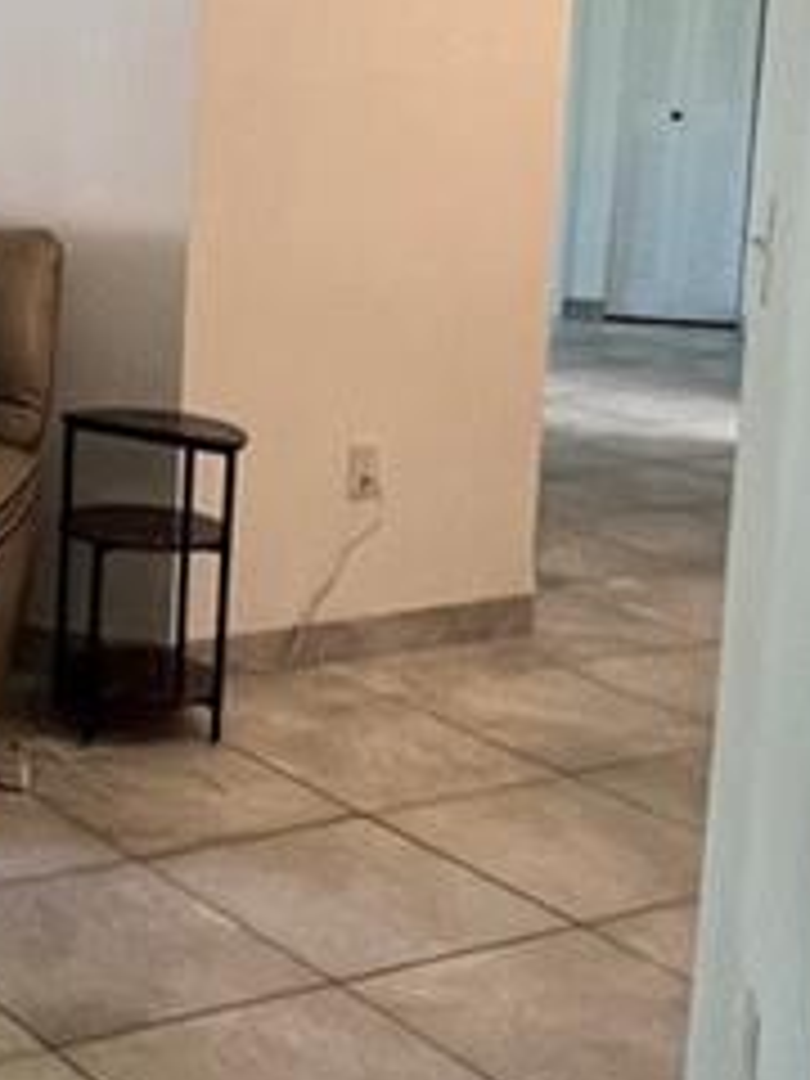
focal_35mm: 65
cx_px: -202
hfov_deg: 20.8
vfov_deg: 29.4
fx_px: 2028
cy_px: 279
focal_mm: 1.57
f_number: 1.8
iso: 320
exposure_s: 1/60
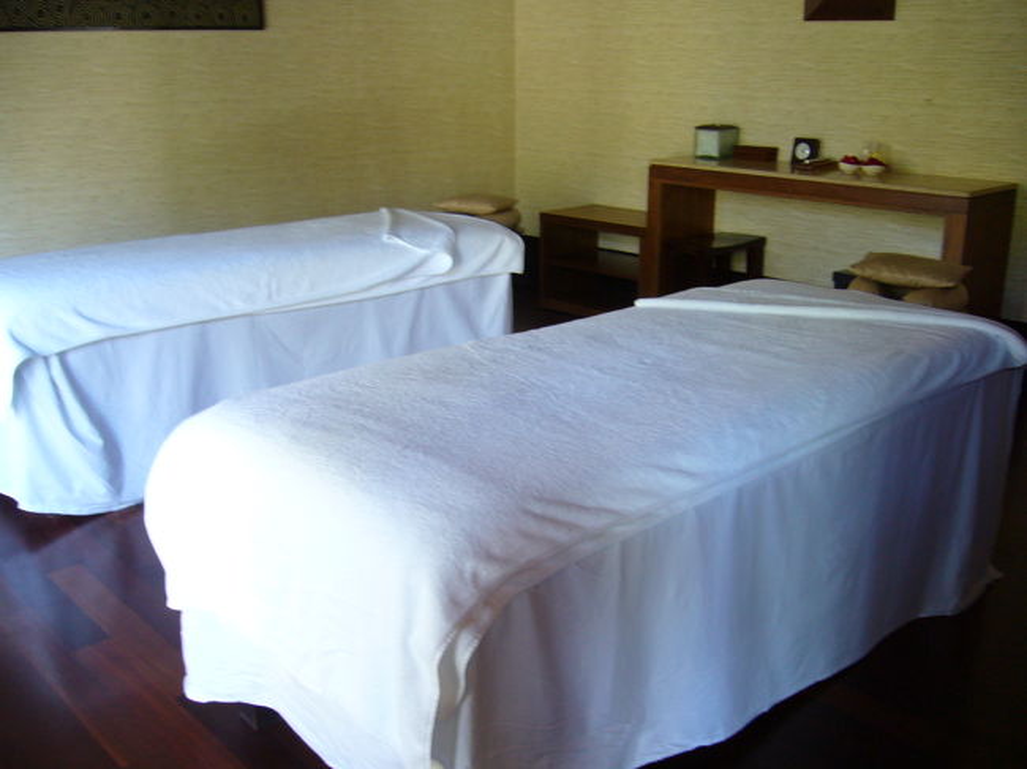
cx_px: 514
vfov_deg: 40.7
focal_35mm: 35
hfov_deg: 52.6
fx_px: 1038
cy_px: 384
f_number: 2.8
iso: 100
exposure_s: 1/10
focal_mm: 5.8
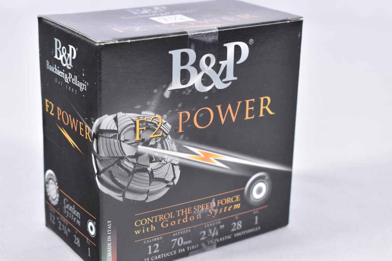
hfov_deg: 27.3
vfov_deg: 18.4
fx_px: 806
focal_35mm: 74
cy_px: 126
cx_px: 185
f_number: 5.3
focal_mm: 46
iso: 640
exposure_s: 1/40
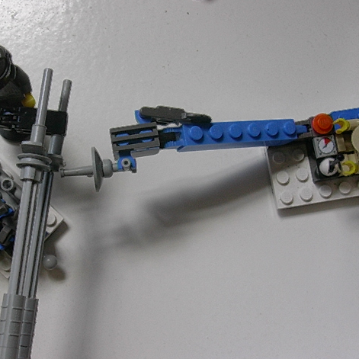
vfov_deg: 31.6
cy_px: 179
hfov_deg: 31.6
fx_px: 634
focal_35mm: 54
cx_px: 156
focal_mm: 6.7
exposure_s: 1/136
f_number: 2.9
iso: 70
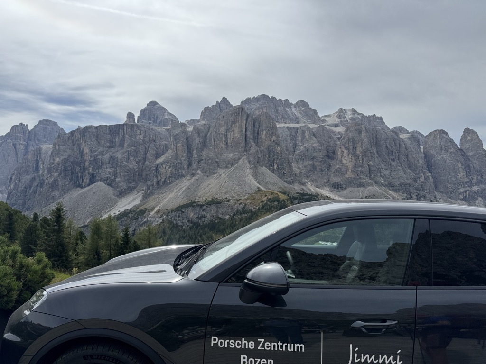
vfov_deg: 56.8
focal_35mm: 24
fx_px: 337
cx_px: 243
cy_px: 182
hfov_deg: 71.6
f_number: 1.78
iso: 80
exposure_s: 1/7937
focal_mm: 6.76
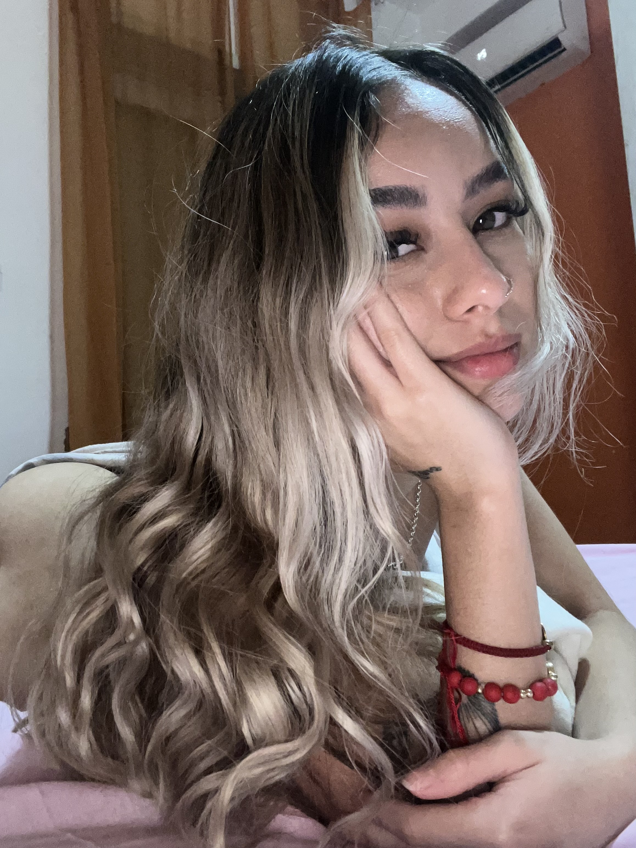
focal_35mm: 30
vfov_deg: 60.0
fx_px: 735
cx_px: 318
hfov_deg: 46.8
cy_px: 424
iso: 320
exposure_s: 1/25
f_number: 2.2
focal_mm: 2.71
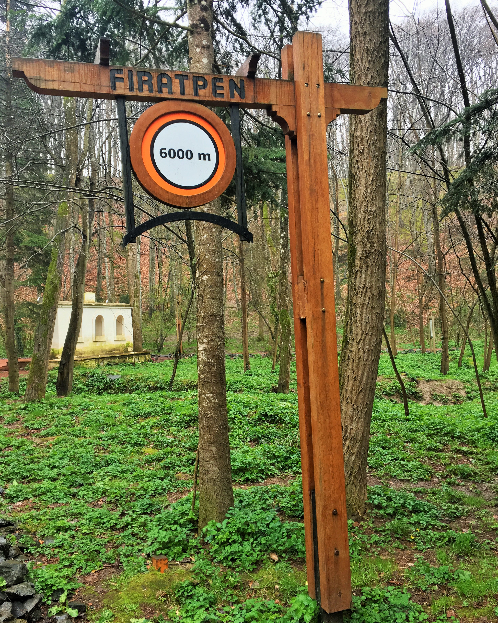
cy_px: 297
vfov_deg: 57.2
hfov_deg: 47.1
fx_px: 571
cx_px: 250
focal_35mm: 31
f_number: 2.2
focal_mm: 4.15
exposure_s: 1/100
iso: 40
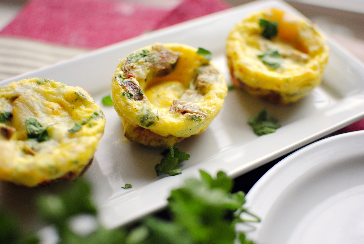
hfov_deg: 37.8
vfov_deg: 25.8
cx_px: 182
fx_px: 532
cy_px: 122
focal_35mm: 52
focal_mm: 35
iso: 400
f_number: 1.8
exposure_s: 1/320
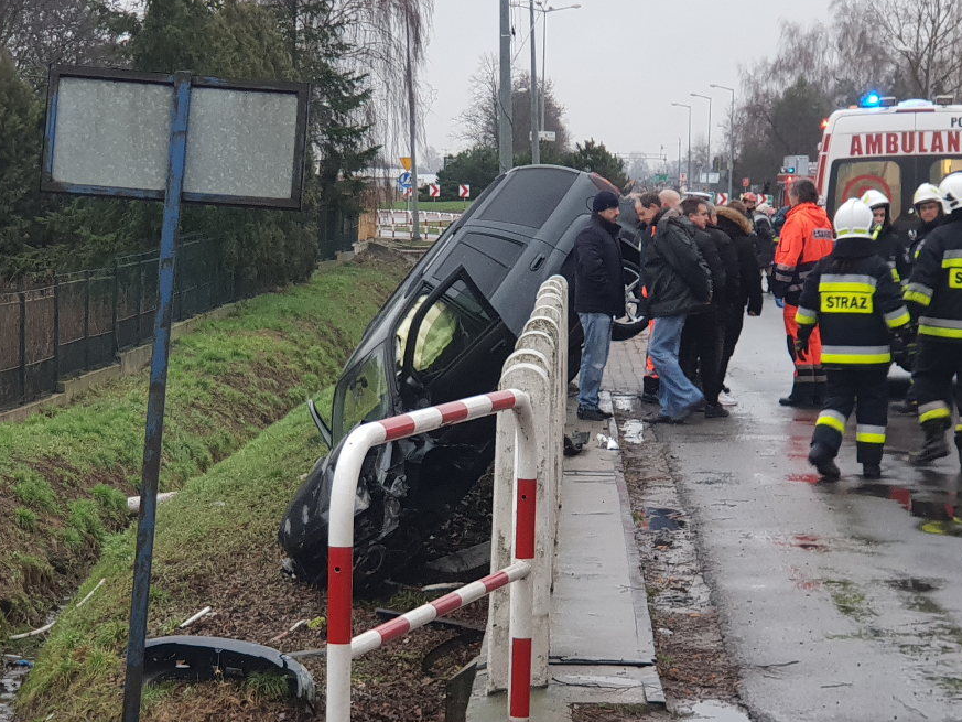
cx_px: 412
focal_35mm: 61
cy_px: 380
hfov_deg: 31.6
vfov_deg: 24.0
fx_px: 1695
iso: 80
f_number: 2.4
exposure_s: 1/33
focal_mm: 6
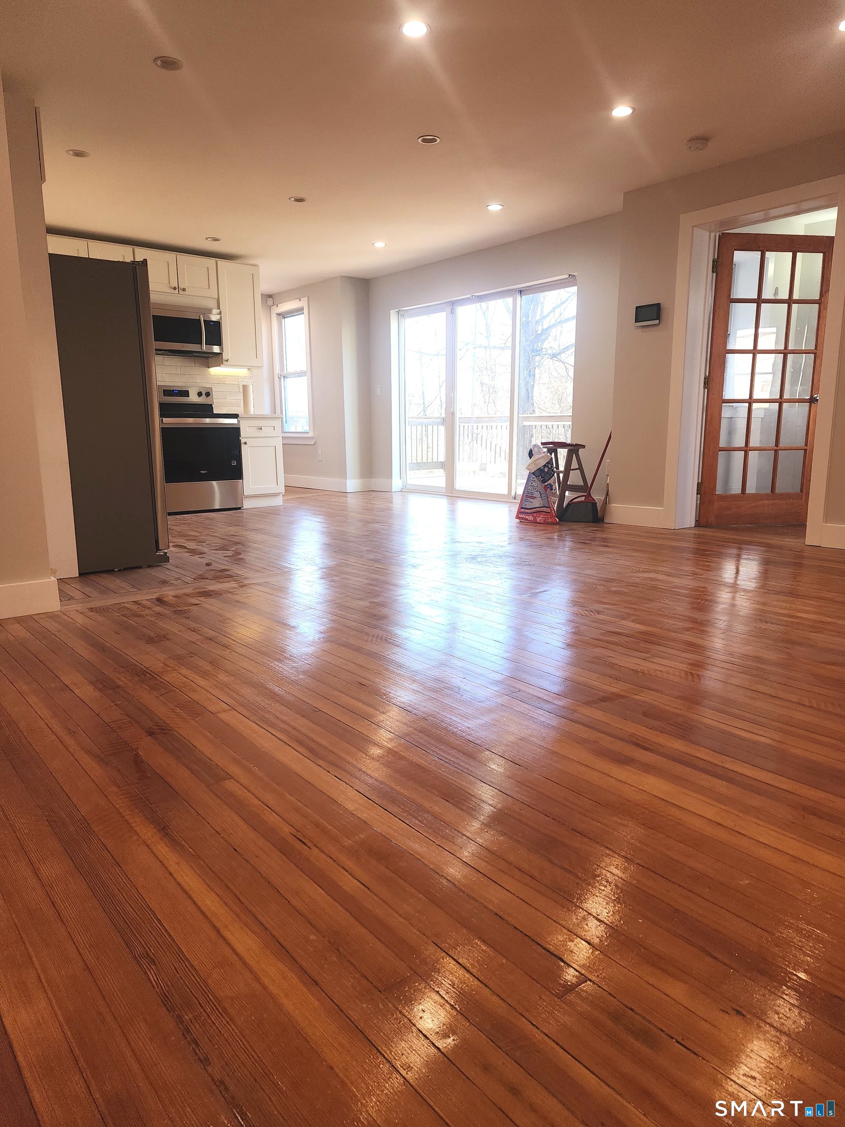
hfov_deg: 58.9
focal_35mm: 23
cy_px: 564
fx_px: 749
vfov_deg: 73.9
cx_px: 422
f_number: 1.8
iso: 32
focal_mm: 6.4
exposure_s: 1/60
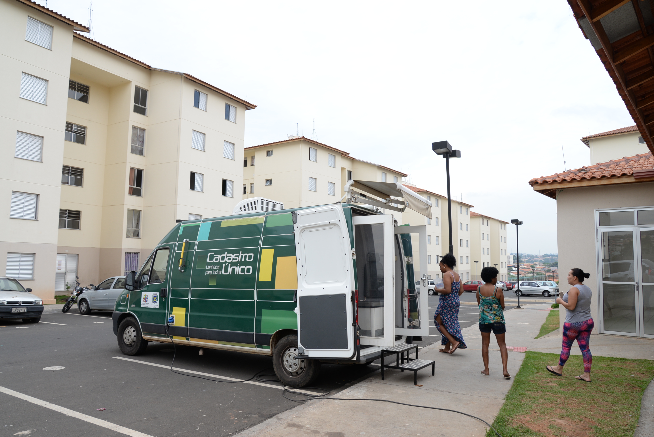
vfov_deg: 53.2
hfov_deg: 73.7
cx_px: 327
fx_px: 436
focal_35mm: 24
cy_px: 218
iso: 280
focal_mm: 24
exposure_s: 1/200
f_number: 9
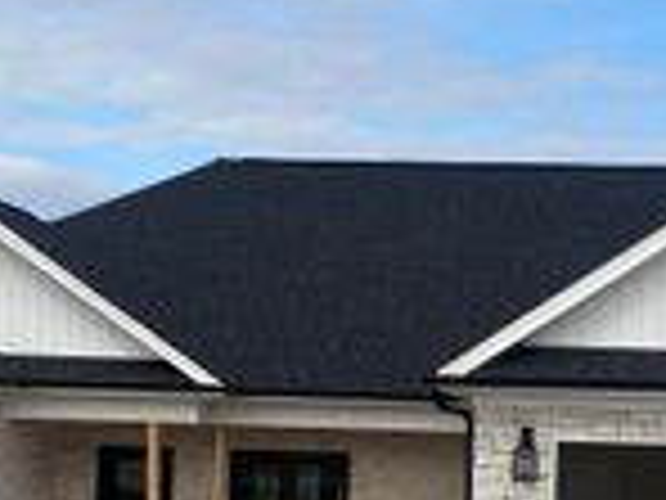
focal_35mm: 88
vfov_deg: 16.6
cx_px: 472
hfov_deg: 22.1
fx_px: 1693
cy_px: 421
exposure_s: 1/2890
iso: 32
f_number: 1.8
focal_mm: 4.25
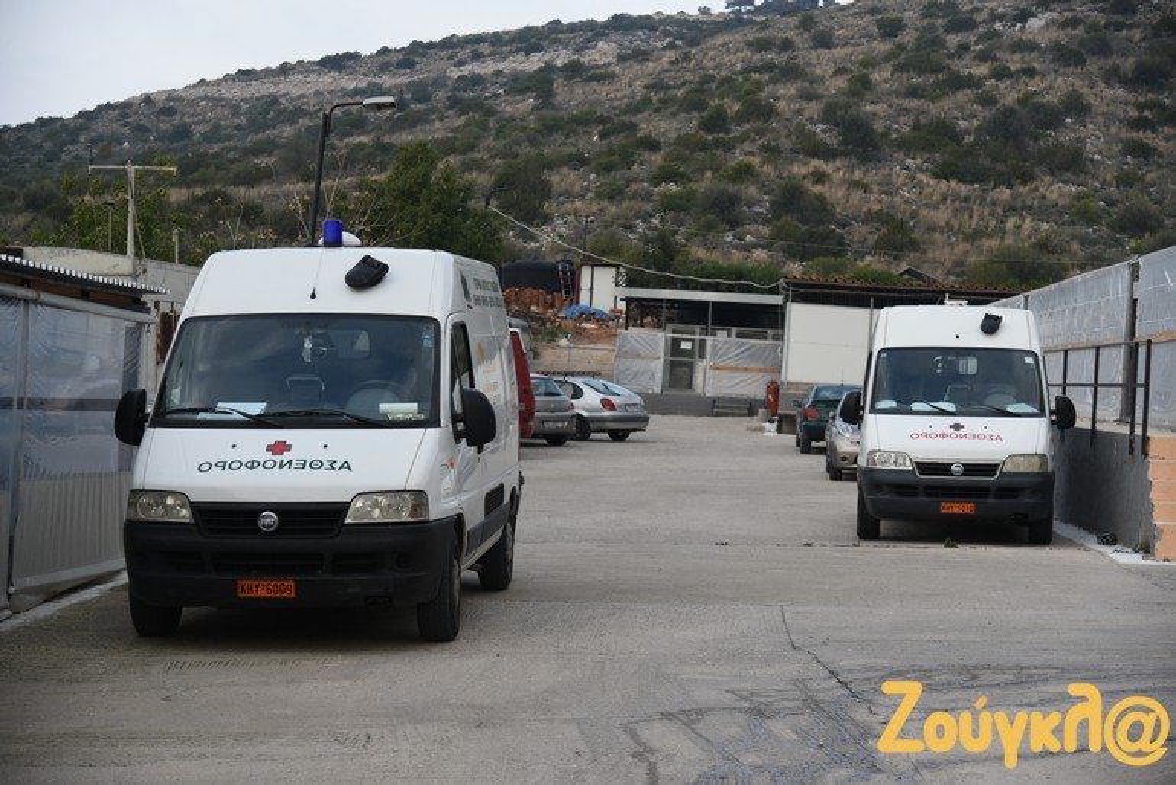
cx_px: 588
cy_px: 392
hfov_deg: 30.9
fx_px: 2124
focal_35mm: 65
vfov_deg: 20.9
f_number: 4
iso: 180
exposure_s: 1/500
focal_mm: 65
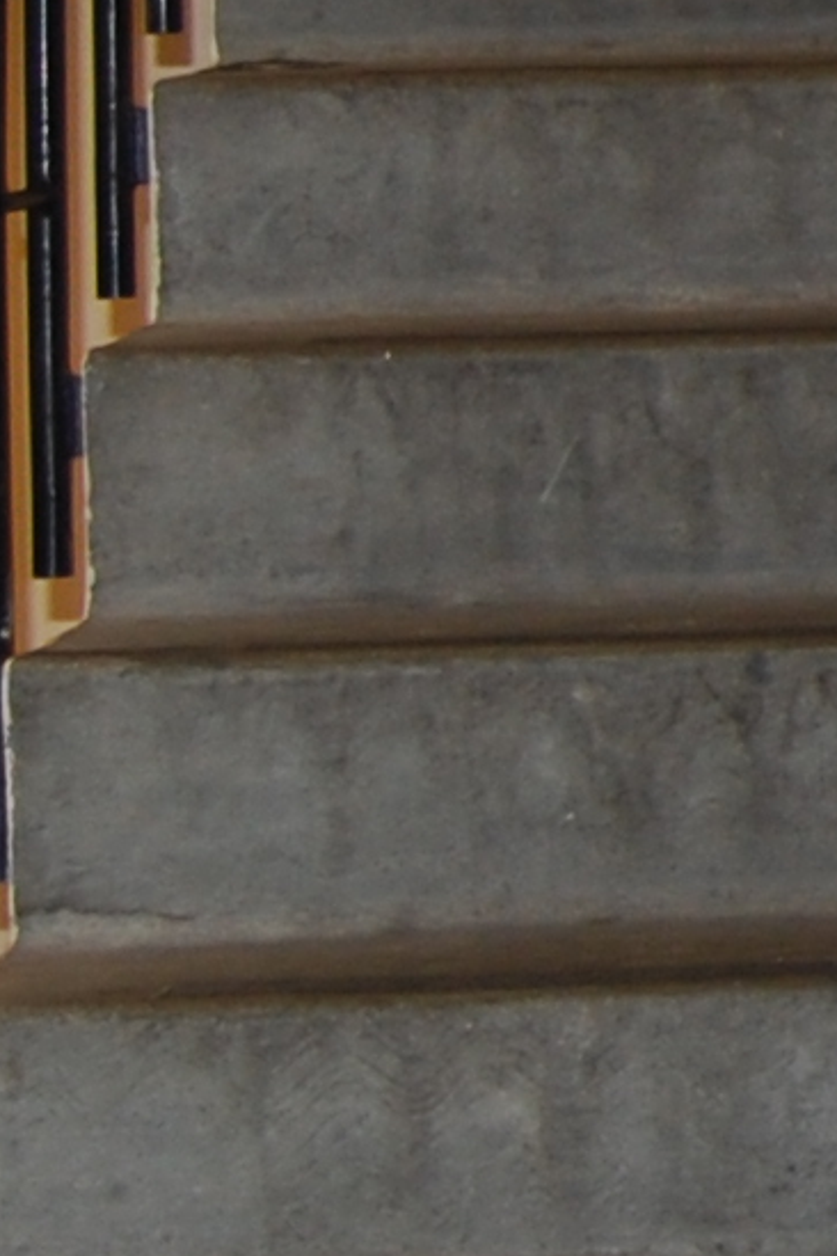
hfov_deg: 5.3
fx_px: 8125
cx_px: 3231
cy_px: -414
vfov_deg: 8.7
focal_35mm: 233
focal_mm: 22
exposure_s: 1/60
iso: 200
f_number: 3.8
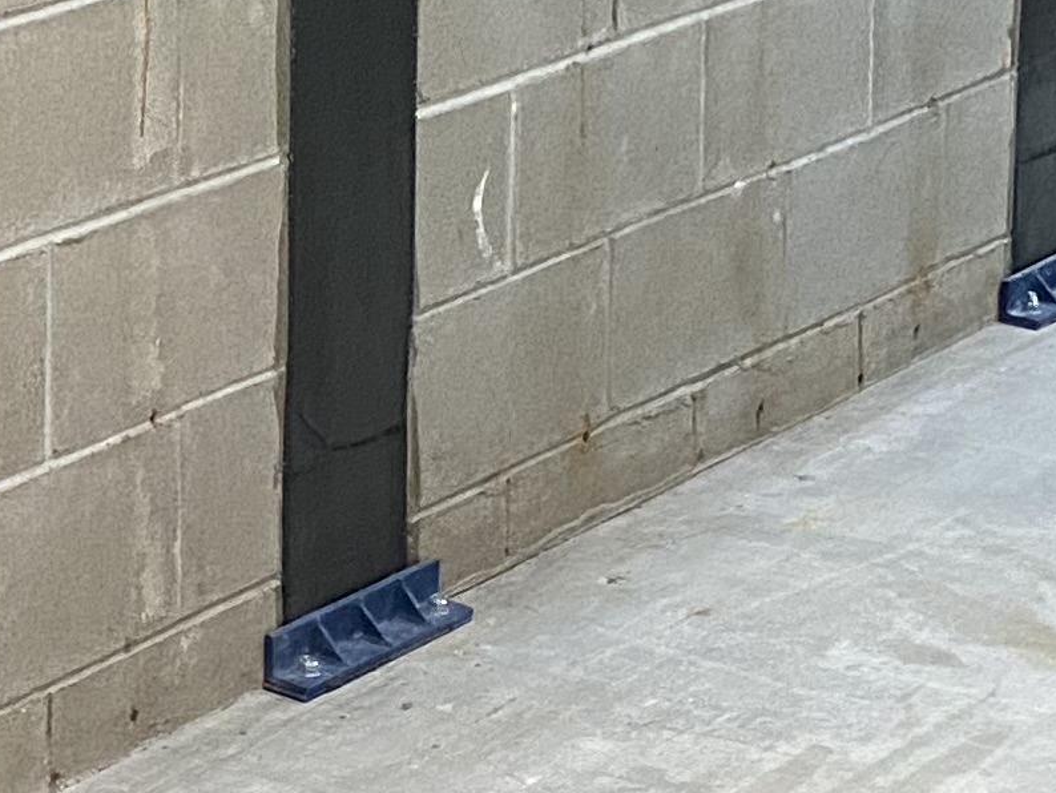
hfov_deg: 14.0
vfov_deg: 10.7
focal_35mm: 132
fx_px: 4028
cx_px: -525
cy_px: -474
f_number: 1.8
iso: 400
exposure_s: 1/60
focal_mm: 4.25
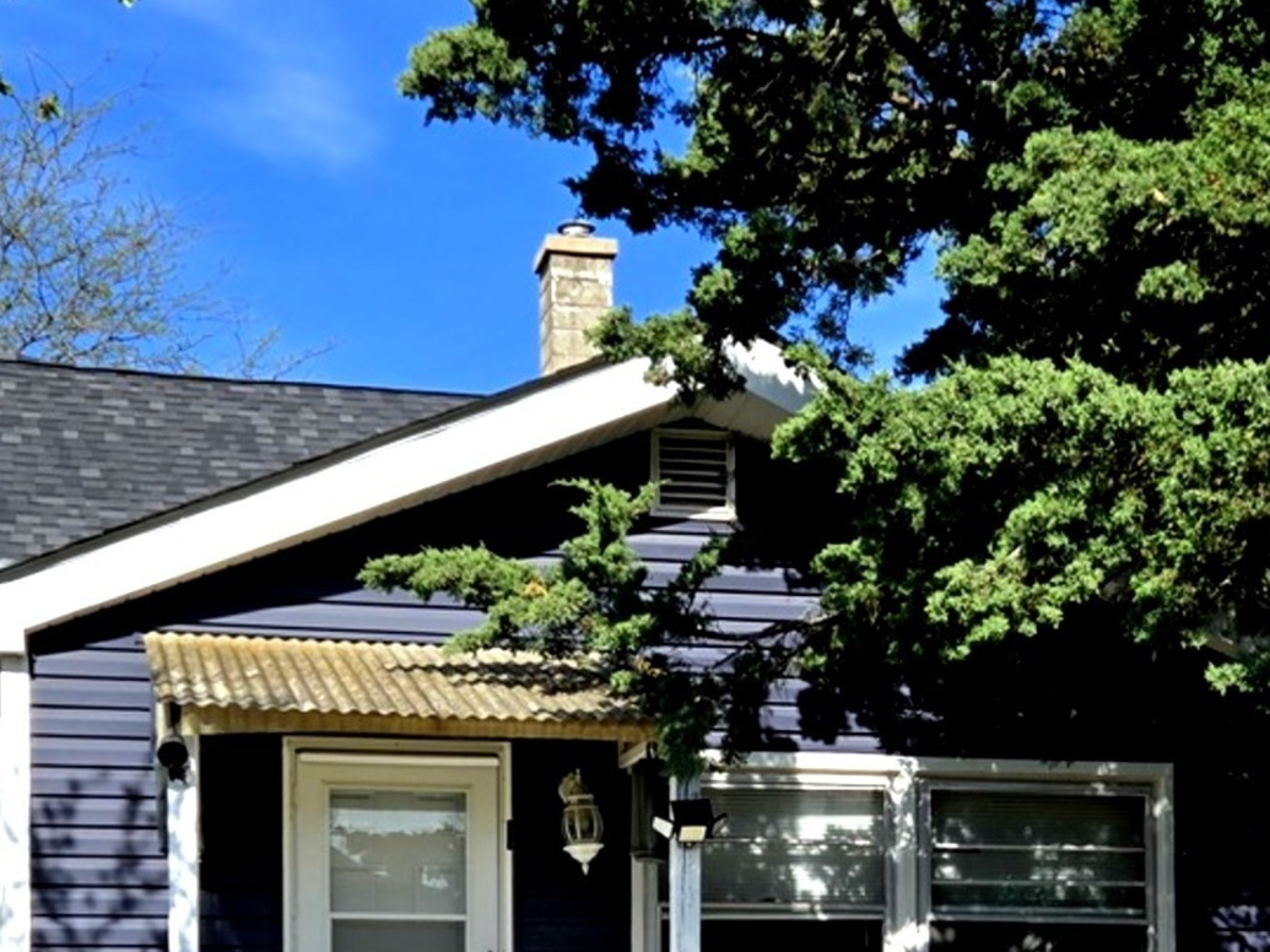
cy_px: 582
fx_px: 1174
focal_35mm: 32
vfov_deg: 43.9
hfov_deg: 56.8
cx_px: 611
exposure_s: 1/2921
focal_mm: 5.4
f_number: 1.8
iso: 32
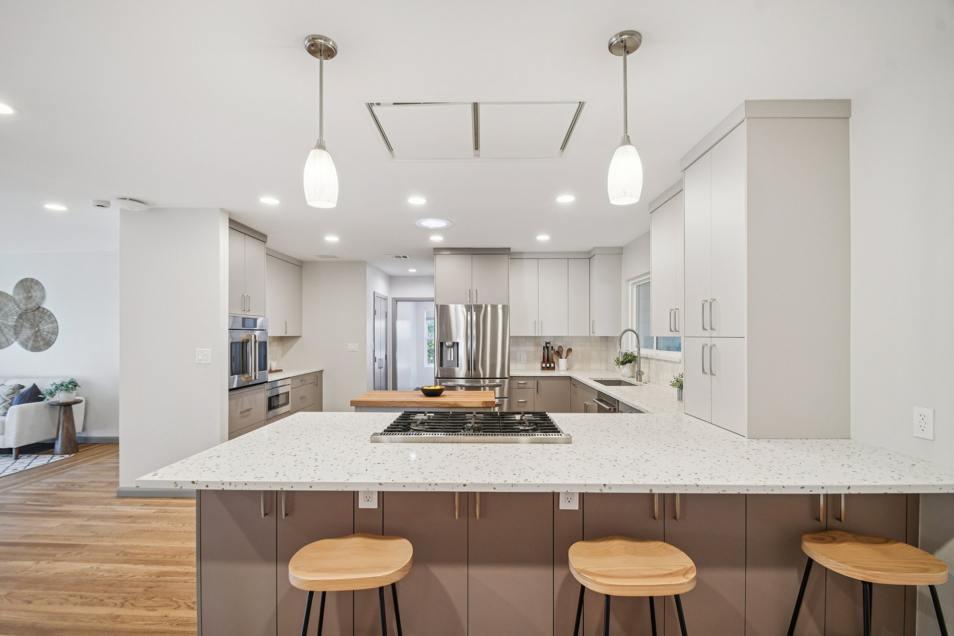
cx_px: 477
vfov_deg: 77.3
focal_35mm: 15
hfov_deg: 100.4
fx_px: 397
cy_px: 318
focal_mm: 10
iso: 400
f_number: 8
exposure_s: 1/10
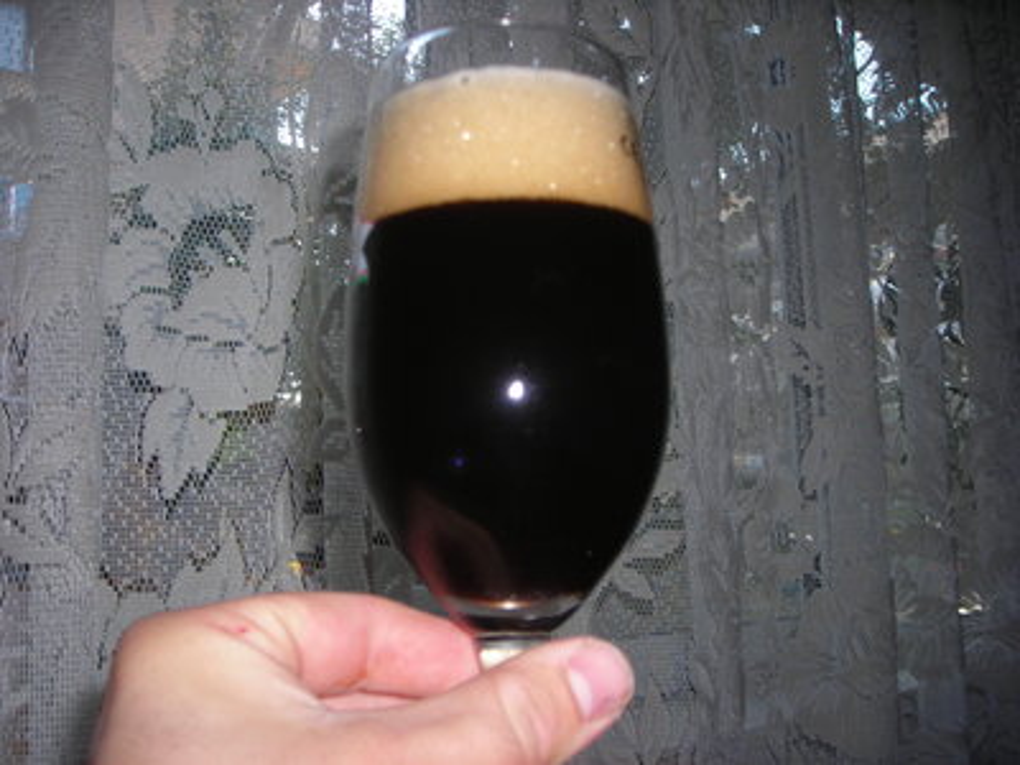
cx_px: 510
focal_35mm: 38
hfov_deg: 49.0
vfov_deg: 37.7
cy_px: 382
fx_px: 1120
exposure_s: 1/60.1
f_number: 3.2
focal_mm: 6.3
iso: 50
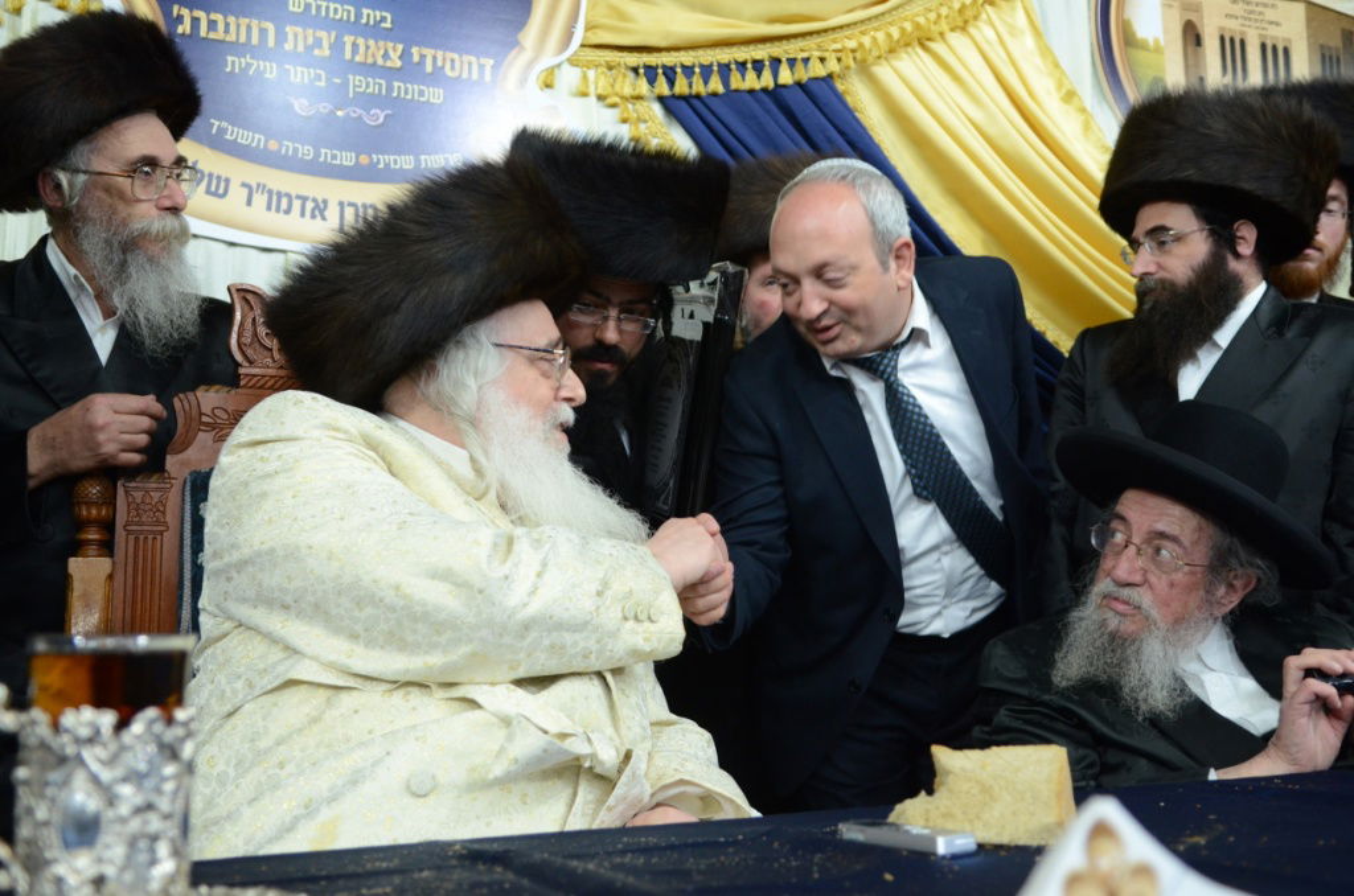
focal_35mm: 34
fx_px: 1295
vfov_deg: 38.2
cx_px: 677
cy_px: 448
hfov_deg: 55.2
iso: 1600
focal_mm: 23
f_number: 3.2
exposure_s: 1/100
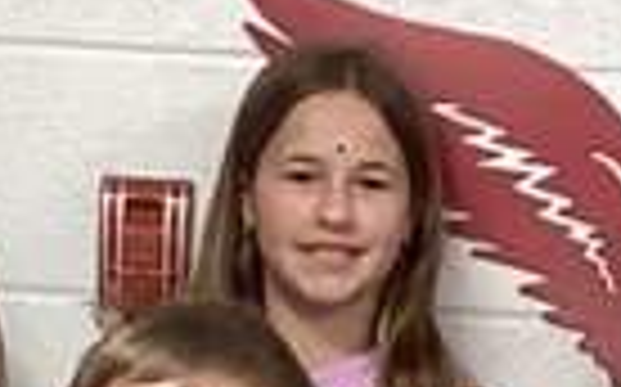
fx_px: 4126
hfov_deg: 8.6
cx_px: 405
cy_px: 1170
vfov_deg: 5.1
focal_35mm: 244
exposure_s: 1/60
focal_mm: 3.3
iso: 160
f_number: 2.4
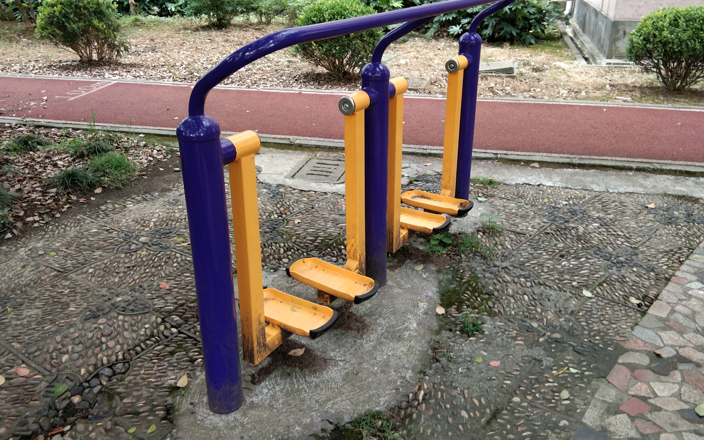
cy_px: 190
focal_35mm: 35
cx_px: 348
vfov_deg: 36.2
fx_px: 672
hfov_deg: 55.3
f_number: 2.2
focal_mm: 3.69
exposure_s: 1/50
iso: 160
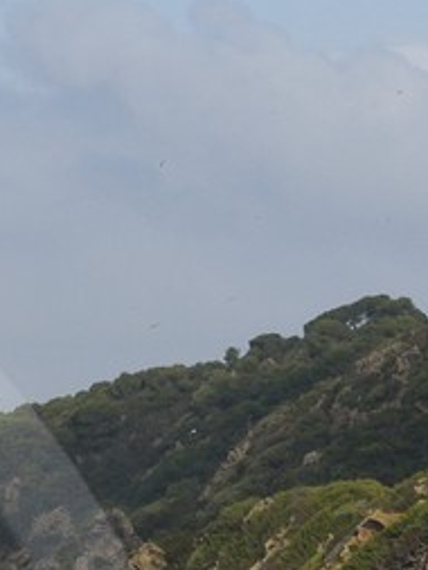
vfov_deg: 3.2
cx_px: -705
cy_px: 980
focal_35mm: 608
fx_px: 10015
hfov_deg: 2.4
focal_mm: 100
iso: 200
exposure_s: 1/320
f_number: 11
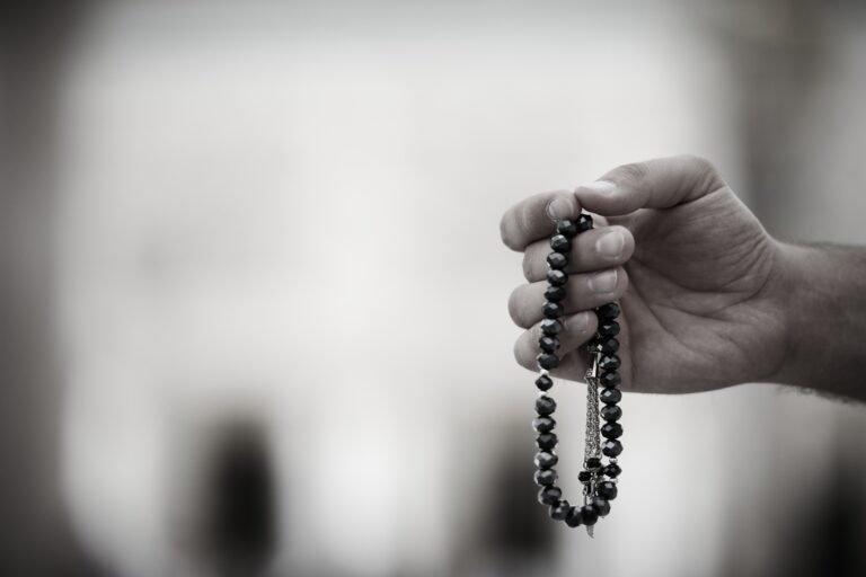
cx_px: 433
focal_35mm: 200
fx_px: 4811
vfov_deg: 6.9
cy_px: 288
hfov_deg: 10.3
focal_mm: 200
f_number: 2.8
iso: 250
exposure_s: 1/2500
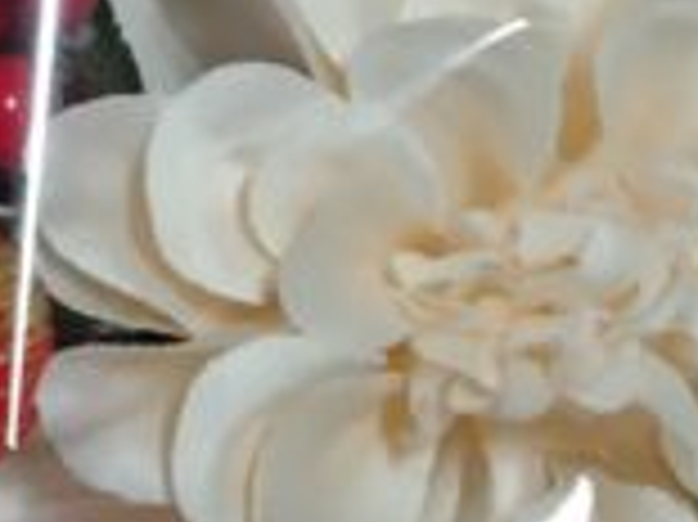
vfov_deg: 9.9
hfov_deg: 13.1
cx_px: 27
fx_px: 3002
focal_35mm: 149
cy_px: 90
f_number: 2
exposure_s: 1/30
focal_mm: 3.43
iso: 324
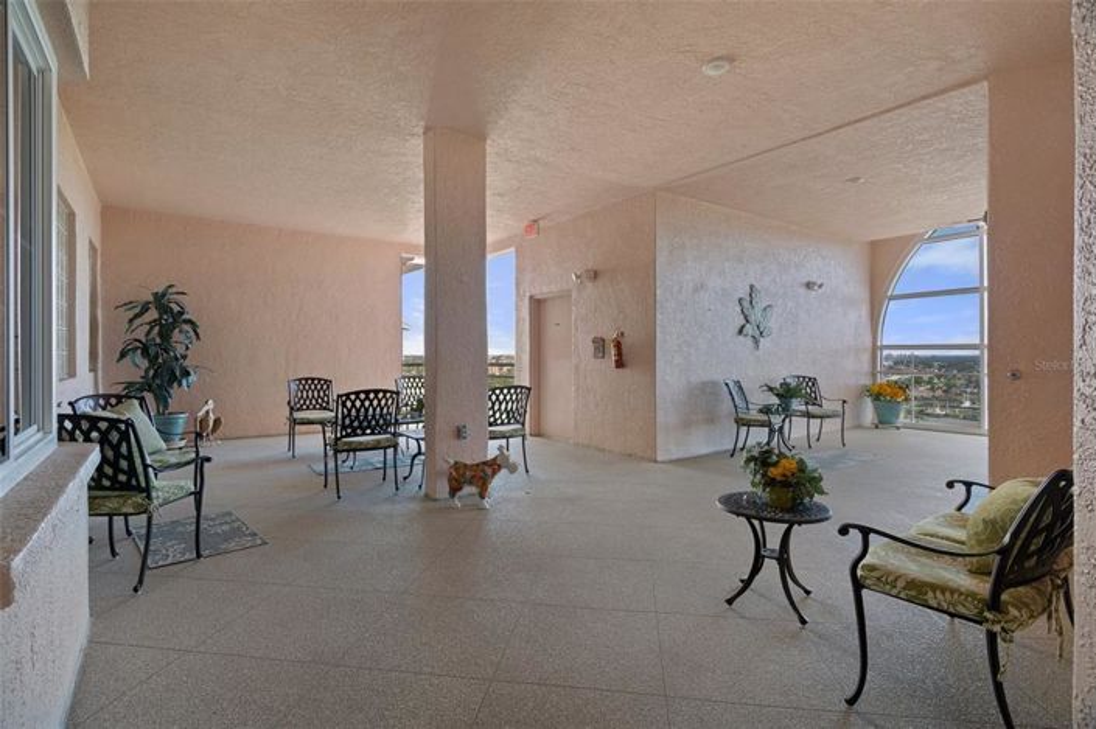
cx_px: 548
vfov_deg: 70.4
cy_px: 364
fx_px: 517
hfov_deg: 93.3
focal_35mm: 17
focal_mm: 17
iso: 320
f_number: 8
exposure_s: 1/4
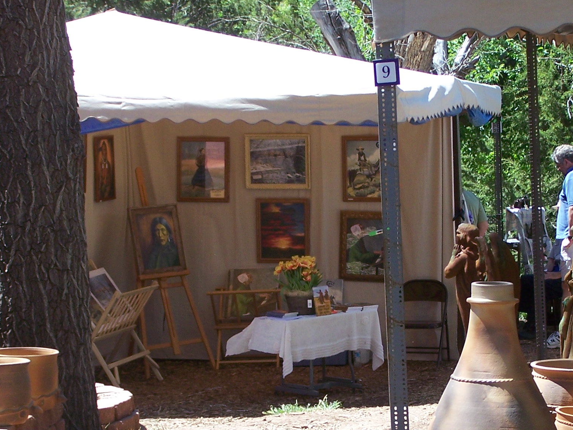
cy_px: 306
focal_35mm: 139
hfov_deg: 14.2
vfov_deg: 10.7
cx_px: 346
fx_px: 2302
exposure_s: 1/400
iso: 80
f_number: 3.2
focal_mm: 12.4
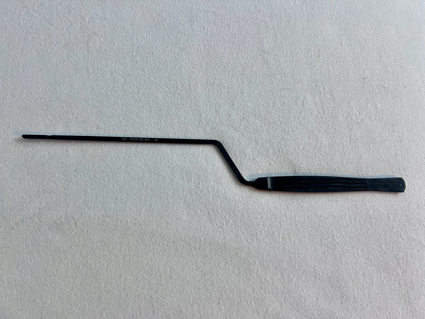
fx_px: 319
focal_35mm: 26
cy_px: 160
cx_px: 212
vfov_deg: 53.1
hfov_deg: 67.3
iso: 80
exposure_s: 1/60
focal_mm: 5.7
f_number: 1.5
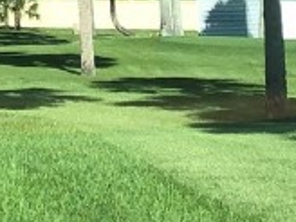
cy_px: -390
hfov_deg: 10.7
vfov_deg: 7.6
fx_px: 1496
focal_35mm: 175
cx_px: -211
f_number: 1.8
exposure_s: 1/1021
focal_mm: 3.99
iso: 20
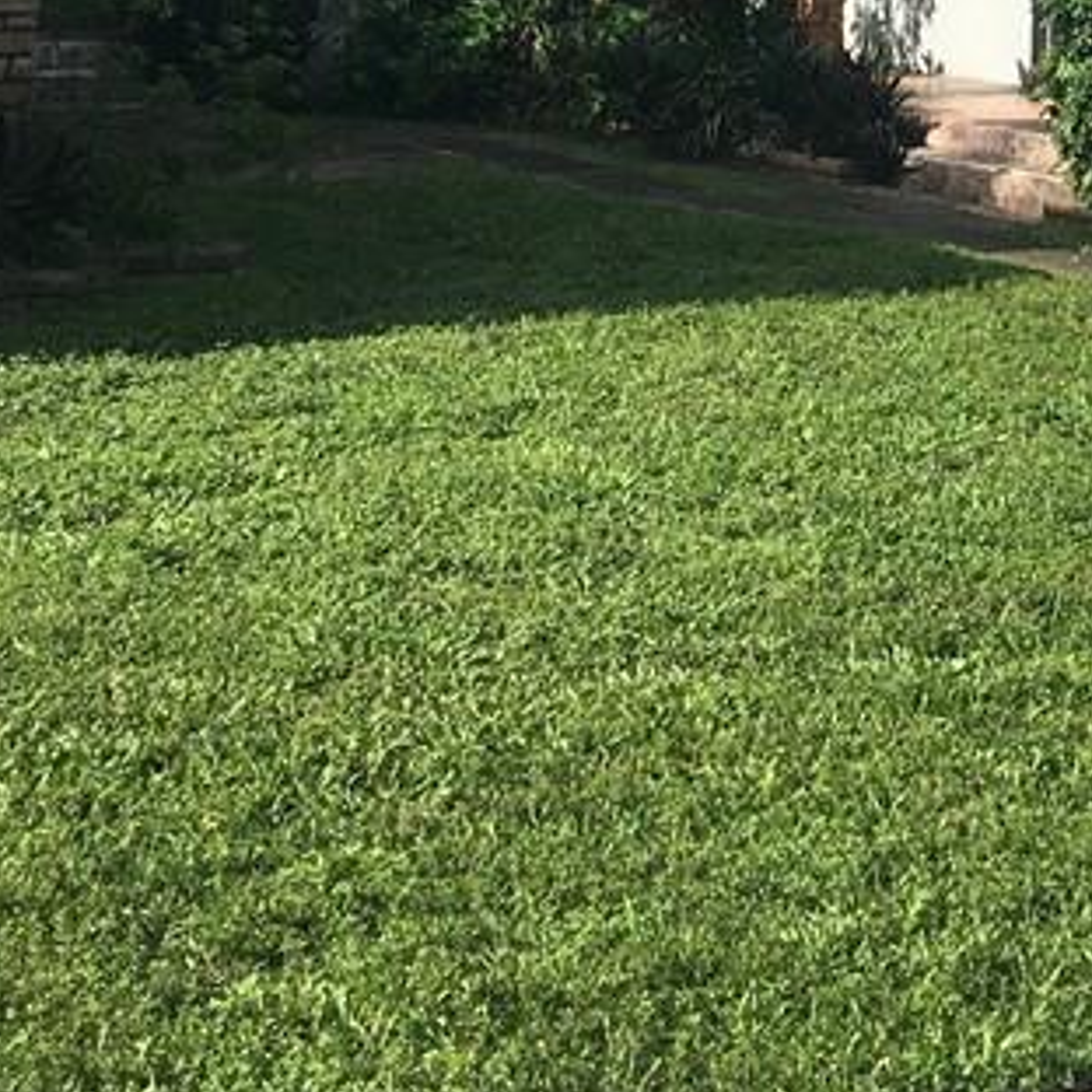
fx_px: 2998
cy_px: -178
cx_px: 1096
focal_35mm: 84
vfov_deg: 19.6
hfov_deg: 20.0
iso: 25
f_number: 2.2
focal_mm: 4.15
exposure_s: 1/1326
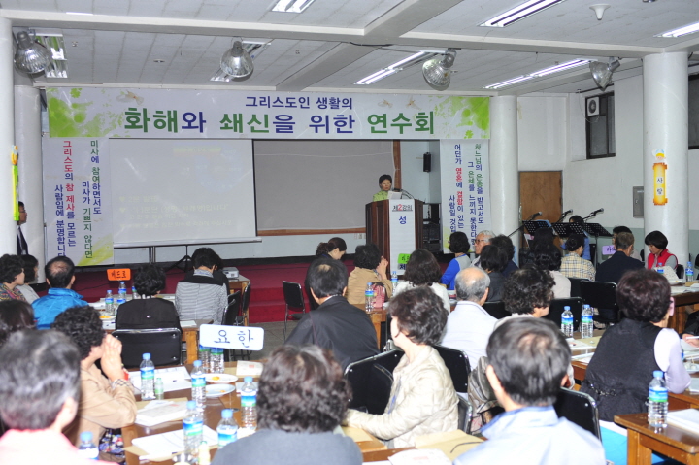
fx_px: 776
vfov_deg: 33.4
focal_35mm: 40
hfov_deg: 48.5
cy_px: 232
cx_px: 350
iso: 200
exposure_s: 1/60
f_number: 4.5
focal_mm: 40
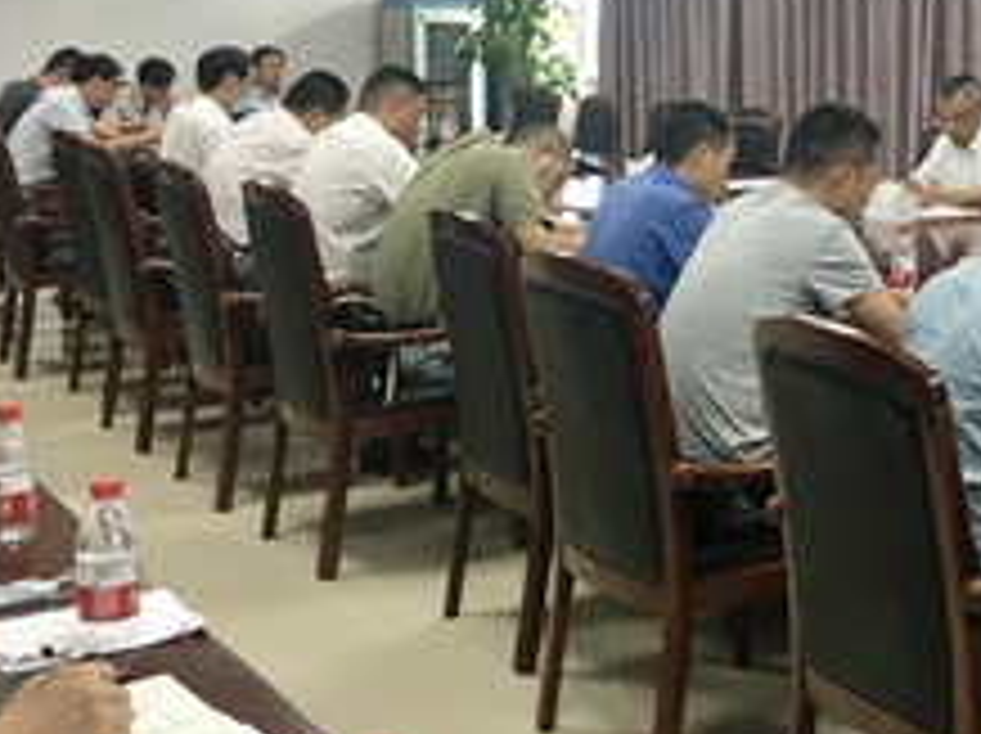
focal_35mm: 60
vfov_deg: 24.1
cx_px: 963
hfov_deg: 30.2
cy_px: 189
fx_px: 1698
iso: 50
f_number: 2.2
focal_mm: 4.15
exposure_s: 1/33
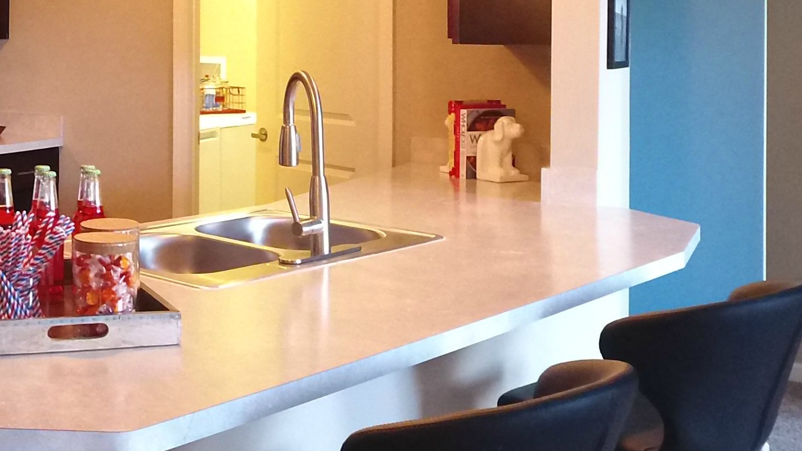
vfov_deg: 23.3
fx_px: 1063
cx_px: 137
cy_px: 42
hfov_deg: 39.4
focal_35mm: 50
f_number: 2.8
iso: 1118
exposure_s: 1/12.5
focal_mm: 3.61
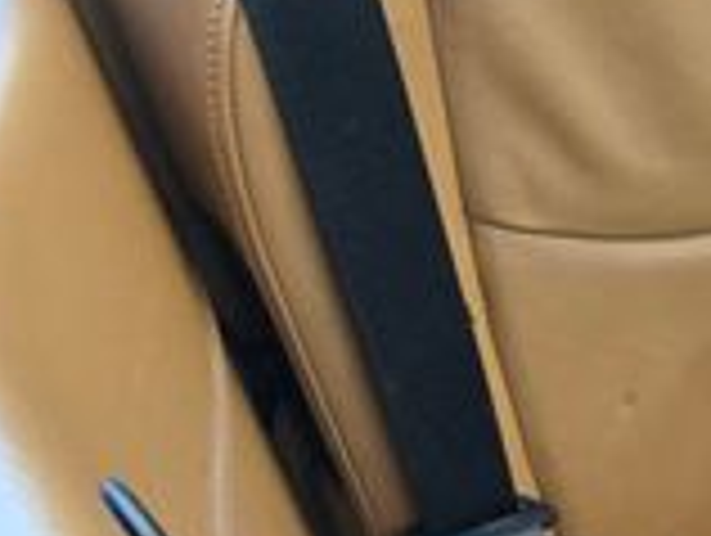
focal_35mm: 93
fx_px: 1913
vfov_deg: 15.5
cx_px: 1395
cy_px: 586
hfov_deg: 16.4
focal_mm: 6.3
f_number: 1.7
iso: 100
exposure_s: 1/180
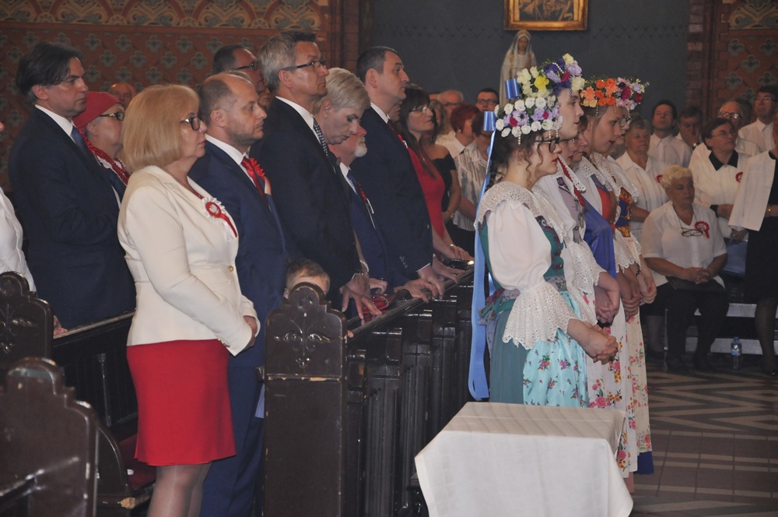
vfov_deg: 11.4
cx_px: 389
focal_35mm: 120
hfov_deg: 17.1
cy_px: 258
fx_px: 2590
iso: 1100
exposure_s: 1/60
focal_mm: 80
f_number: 5.3
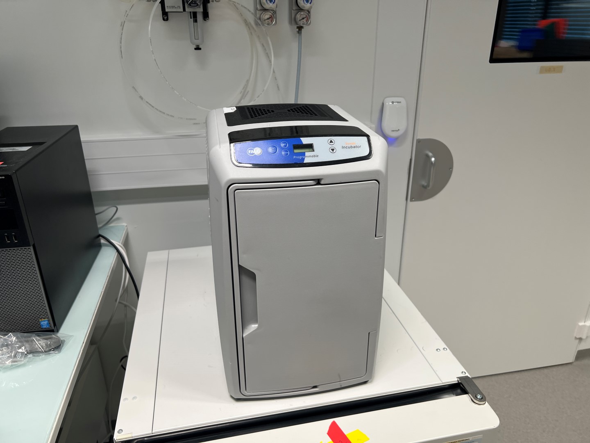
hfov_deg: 67.3
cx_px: 295
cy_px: 222
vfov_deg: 53.1
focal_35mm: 26
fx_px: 443
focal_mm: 5.7
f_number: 1.5
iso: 40
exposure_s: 1/100
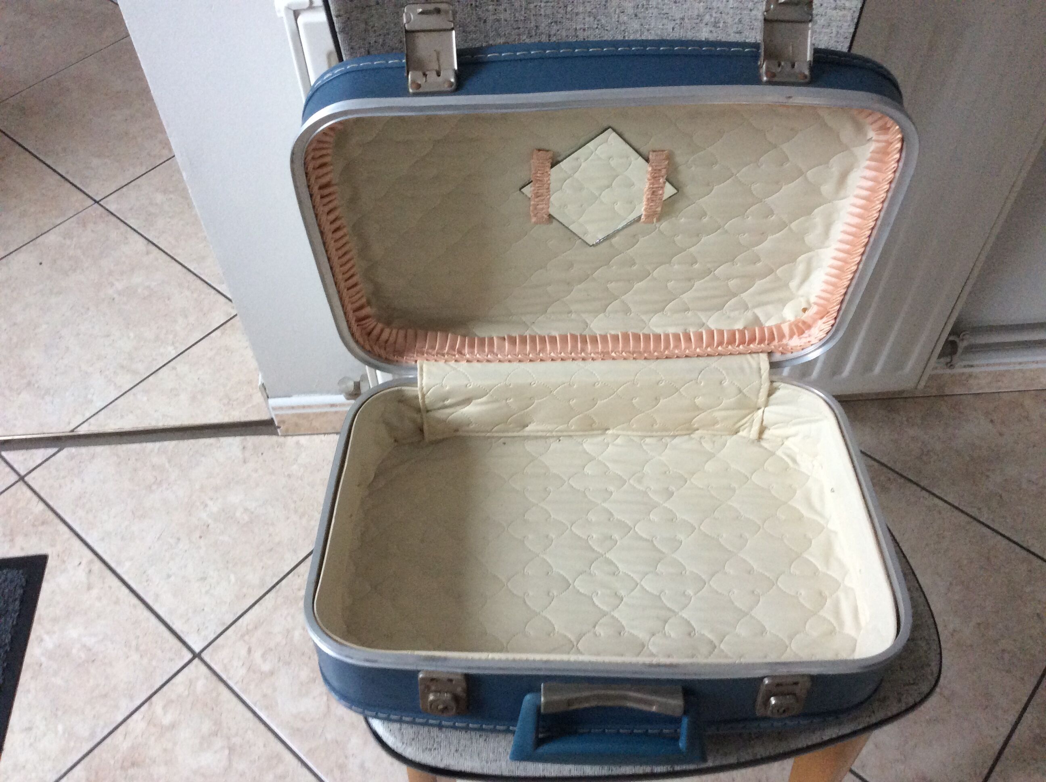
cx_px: 523
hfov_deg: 56.9
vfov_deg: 44.1
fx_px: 966
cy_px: 391
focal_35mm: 32
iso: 160
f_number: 2.4
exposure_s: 1/25
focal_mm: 3.3
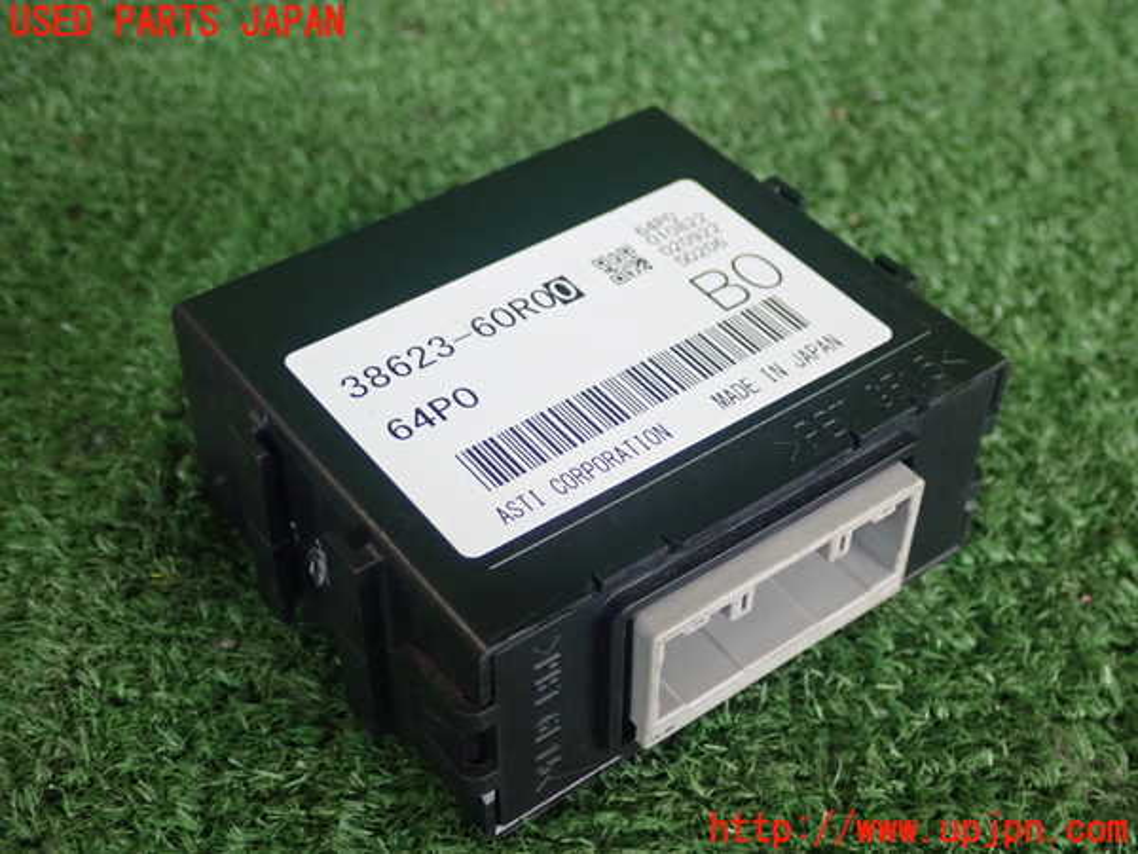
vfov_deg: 29.7
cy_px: 427
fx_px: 1611
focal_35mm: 49
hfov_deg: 38.9
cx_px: 569
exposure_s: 1/160
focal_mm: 8.99
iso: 800
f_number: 3.2
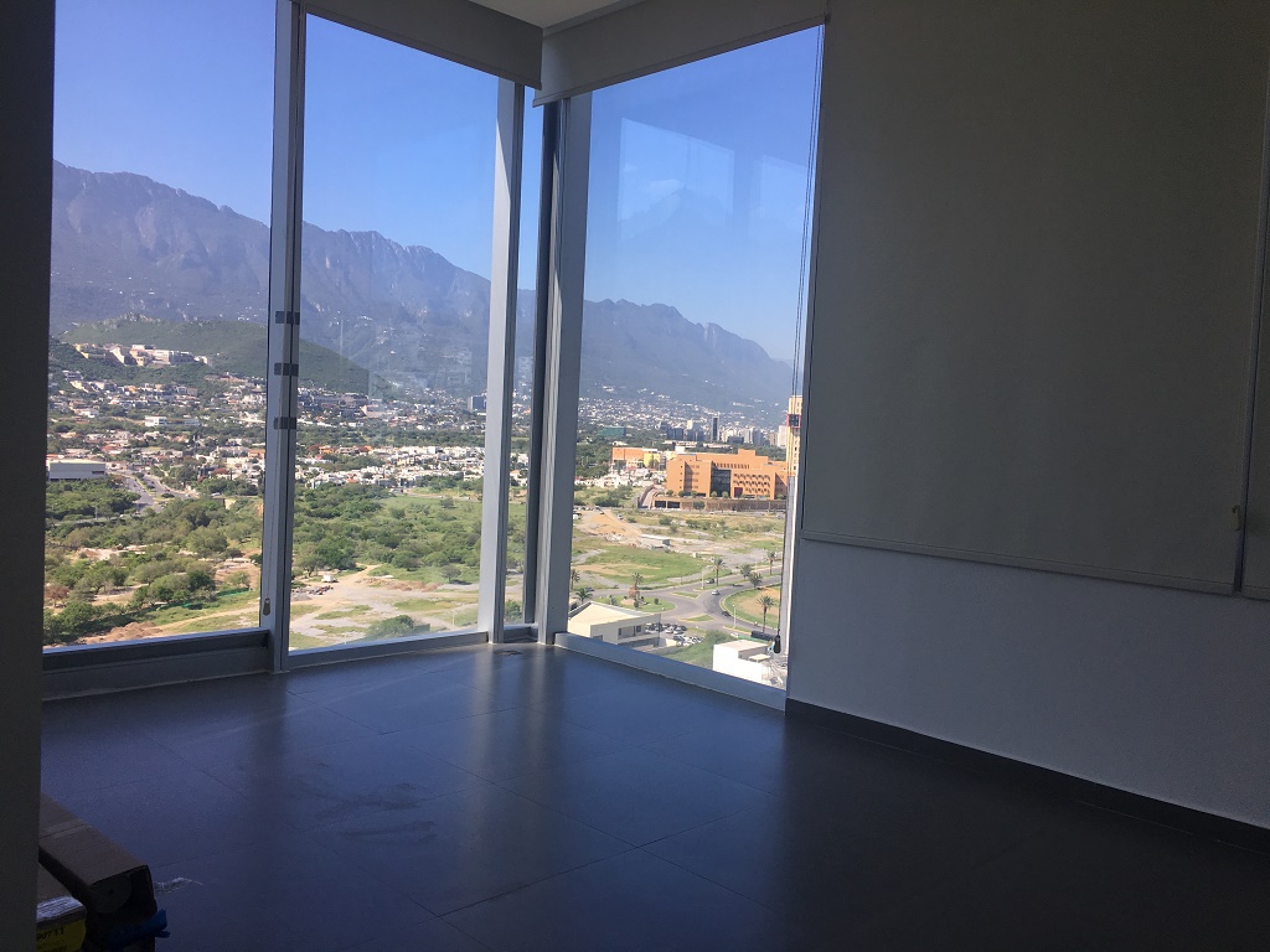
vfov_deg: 48.2
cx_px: 635
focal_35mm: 29
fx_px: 1064
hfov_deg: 61.7
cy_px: 476
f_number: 2.2
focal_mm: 4.15
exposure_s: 1/377
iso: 25
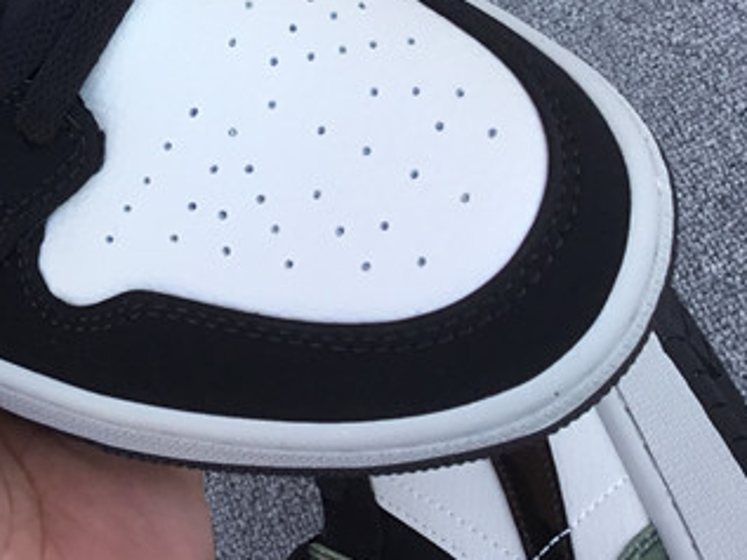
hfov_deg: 21.0
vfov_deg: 16.1
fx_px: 1900
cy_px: -124
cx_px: -111
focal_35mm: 88
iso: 25
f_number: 2.4
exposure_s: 1/257
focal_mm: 3.3
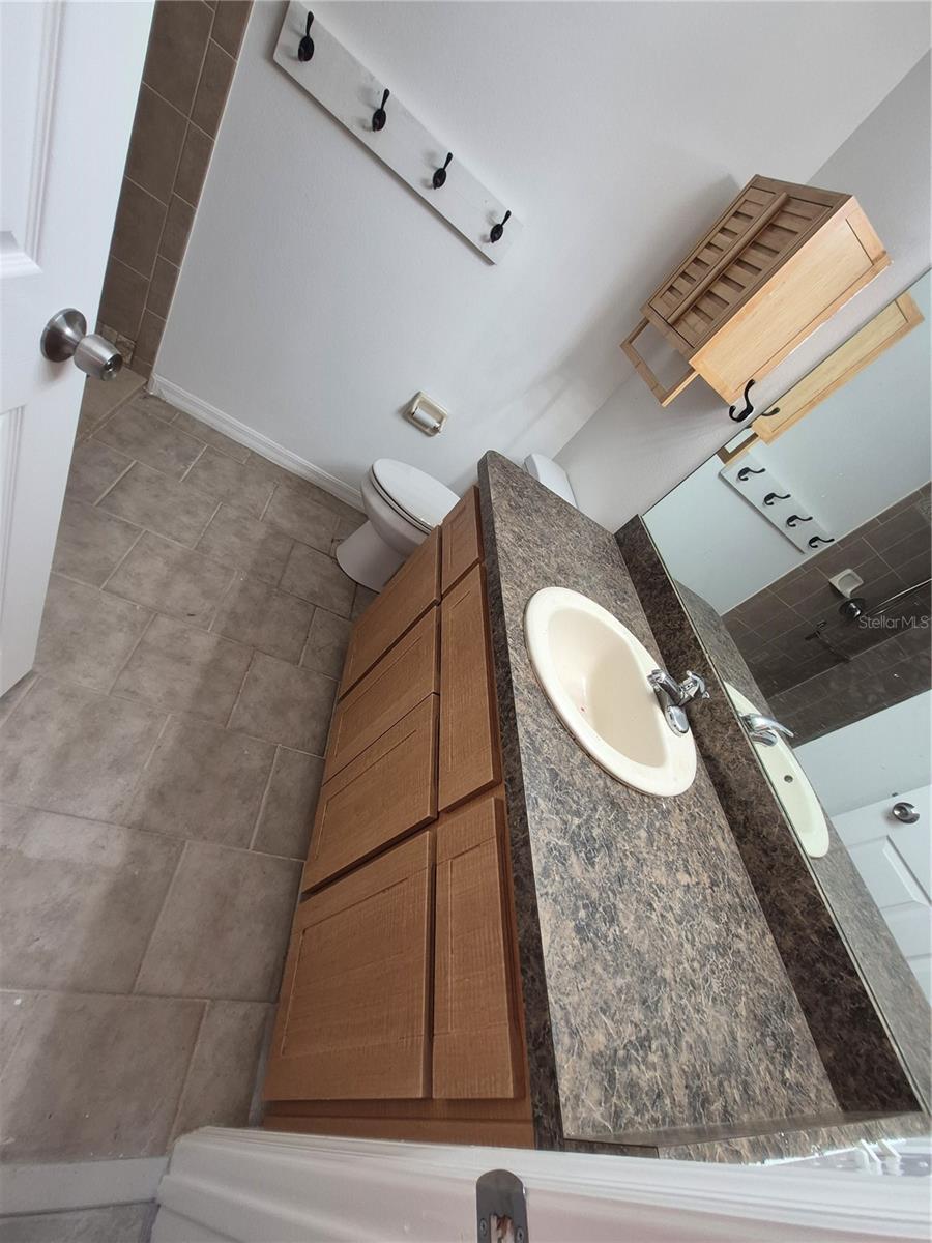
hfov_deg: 89.9
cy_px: 622
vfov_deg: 106.2
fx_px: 467
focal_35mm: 13
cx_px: 466
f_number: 2.2
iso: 100
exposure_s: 1/60
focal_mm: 1.74
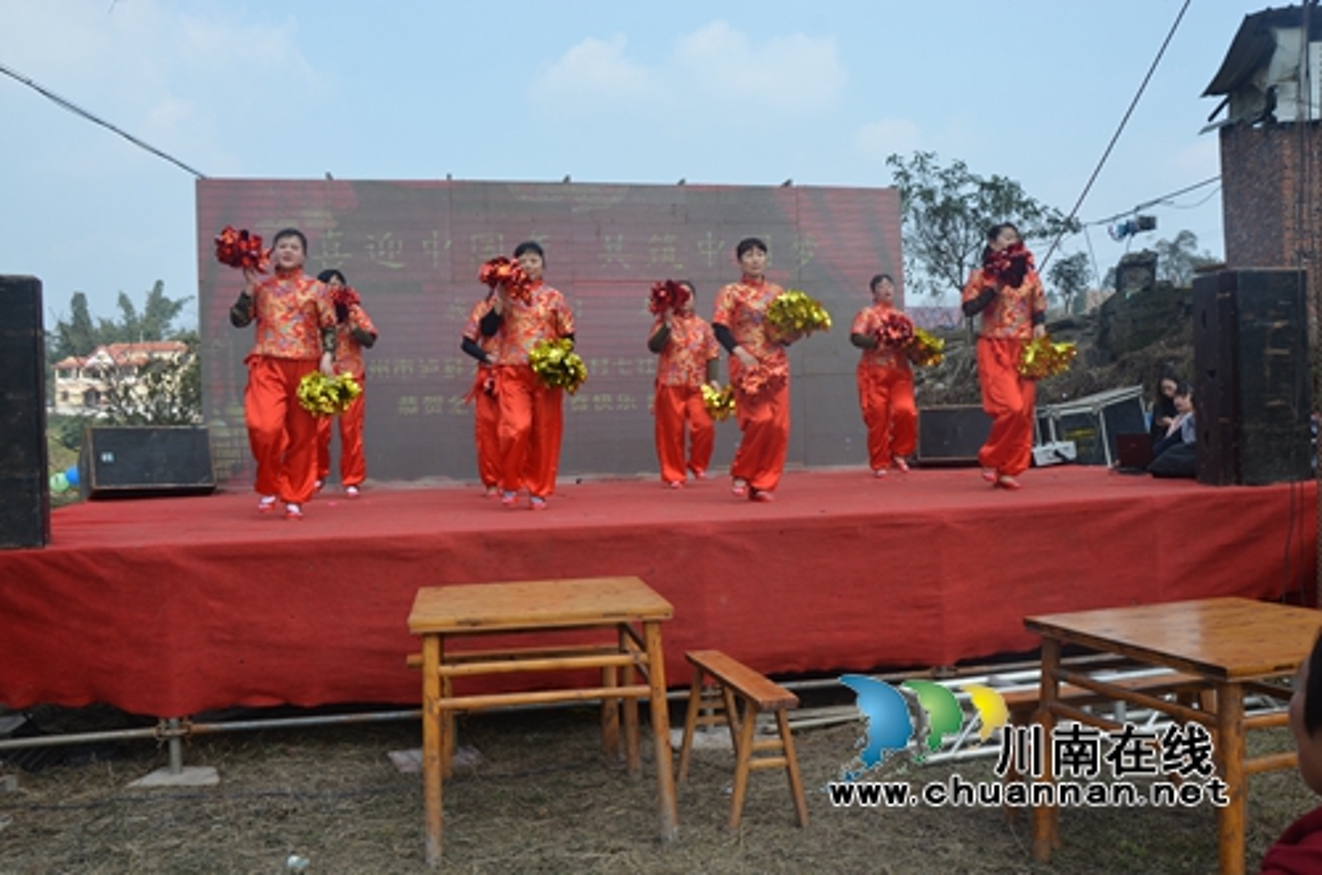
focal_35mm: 33
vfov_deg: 39.8
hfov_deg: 57.3
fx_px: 1209
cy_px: 438
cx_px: 661
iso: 180
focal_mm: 22
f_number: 8
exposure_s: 1/250
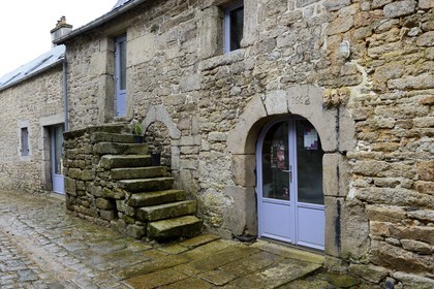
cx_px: 217
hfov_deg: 58.7
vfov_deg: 41.1
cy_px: 144
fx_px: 386
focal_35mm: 32
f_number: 8
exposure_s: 1/160
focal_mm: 32
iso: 400
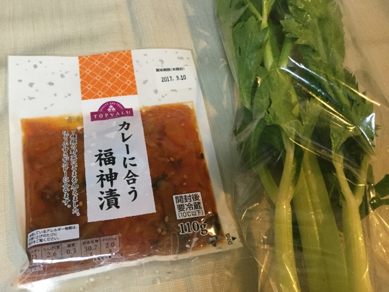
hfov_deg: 58.4
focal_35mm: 31
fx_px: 348
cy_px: 146
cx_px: 194
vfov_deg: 45.4
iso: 200
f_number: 2.4
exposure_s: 1/20
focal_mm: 3.3
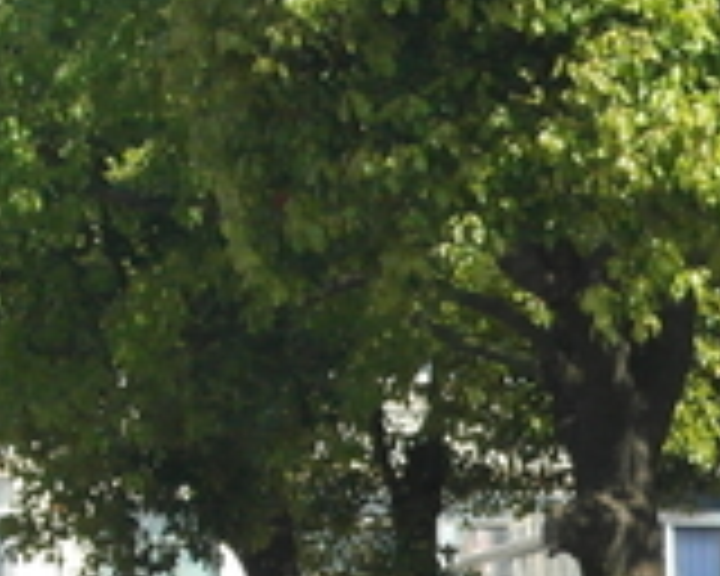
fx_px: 7266
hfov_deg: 5.4
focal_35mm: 341
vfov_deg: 4.4
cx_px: 1966
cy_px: 1411
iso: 800
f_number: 5.6
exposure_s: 1/1600
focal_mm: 38
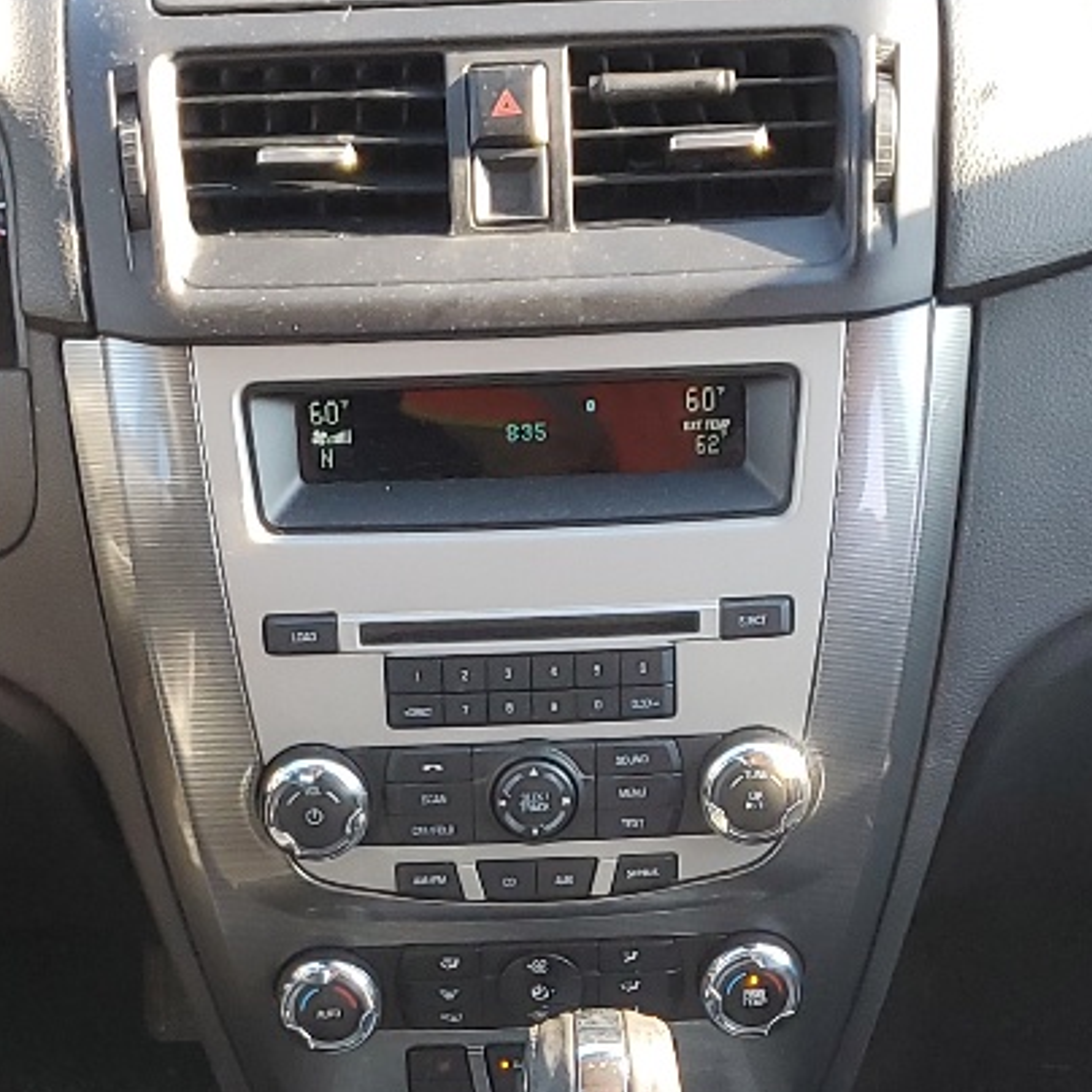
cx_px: 573
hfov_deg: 19.1
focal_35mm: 91
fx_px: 3248
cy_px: 1322
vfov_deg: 18.1
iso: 58
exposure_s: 1/120
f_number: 1.5
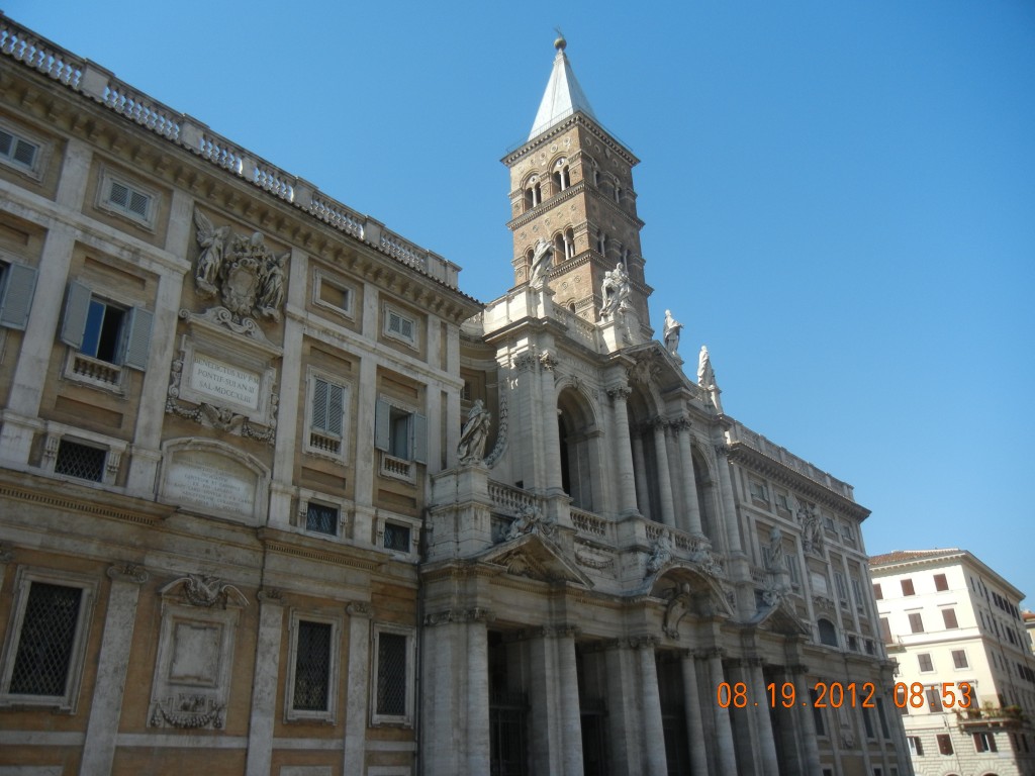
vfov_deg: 46.8
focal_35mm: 30
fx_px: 897
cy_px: 388
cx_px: 518
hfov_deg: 60.0
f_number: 3.5
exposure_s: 1/1116
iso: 160
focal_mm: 5.4
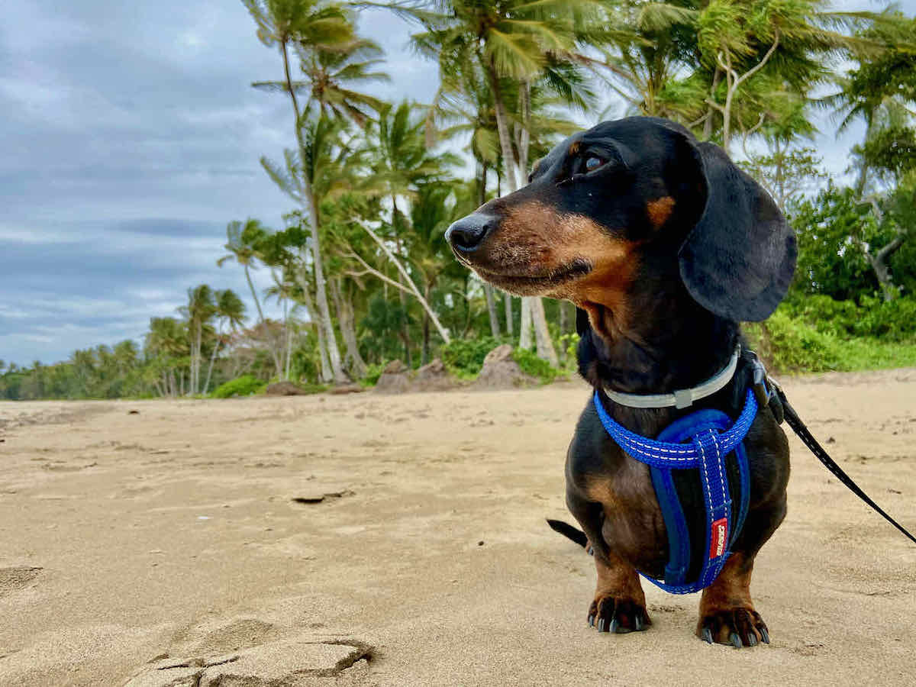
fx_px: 688
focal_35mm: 26
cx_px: 458
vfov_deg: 53.1
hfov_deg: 67.3
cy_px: 344
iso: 32
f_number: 1.8
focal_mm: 4.25
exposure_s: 1/2183
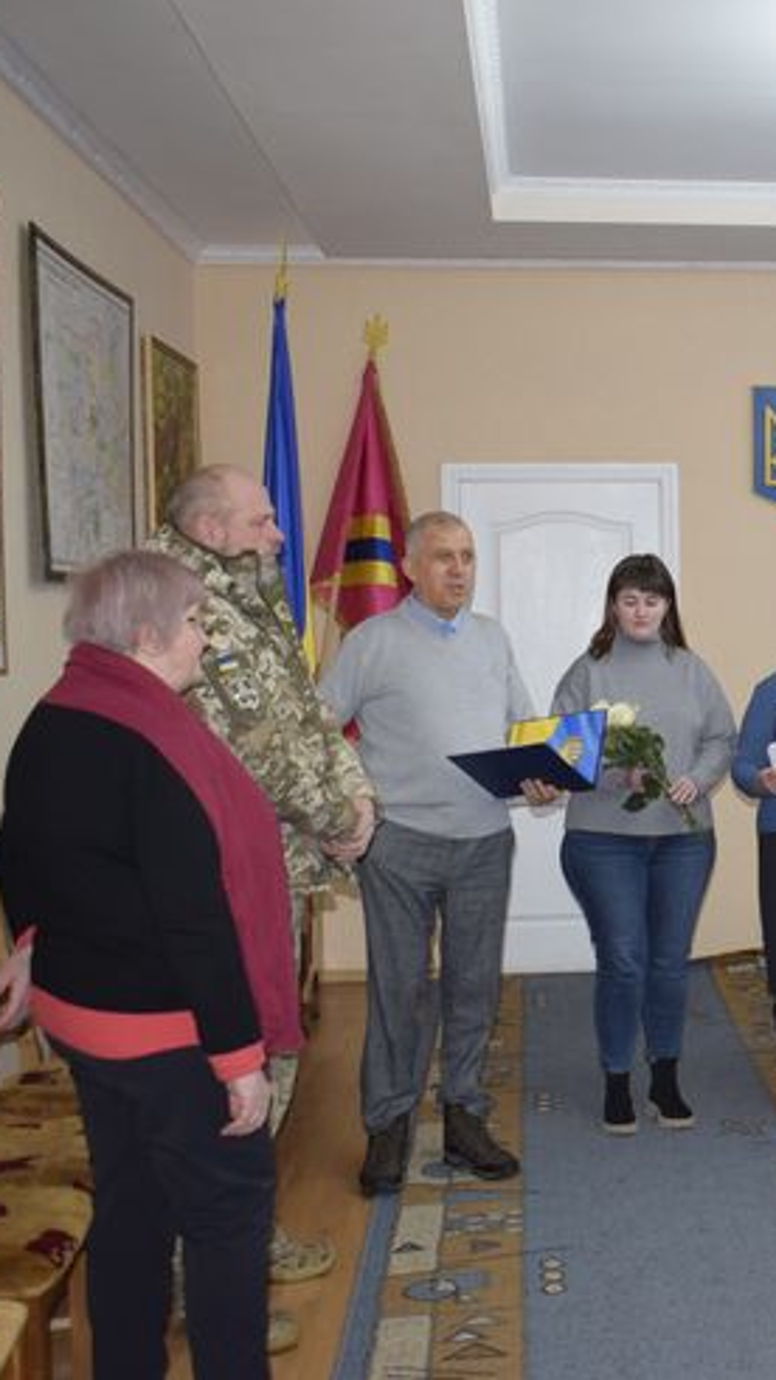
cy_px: 696
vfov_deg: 42.9
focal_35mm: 48
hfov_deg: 23.5
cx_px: 835
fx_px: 1757
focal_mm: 20
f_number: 4.5
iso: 800
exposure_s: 1/80
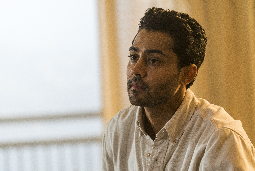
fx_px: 1417
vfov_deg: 6.9
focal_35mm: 200
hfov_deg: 10.3
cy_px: 86
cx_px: 128
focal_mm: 200
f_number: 5.6
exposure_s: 1/125
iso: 8000
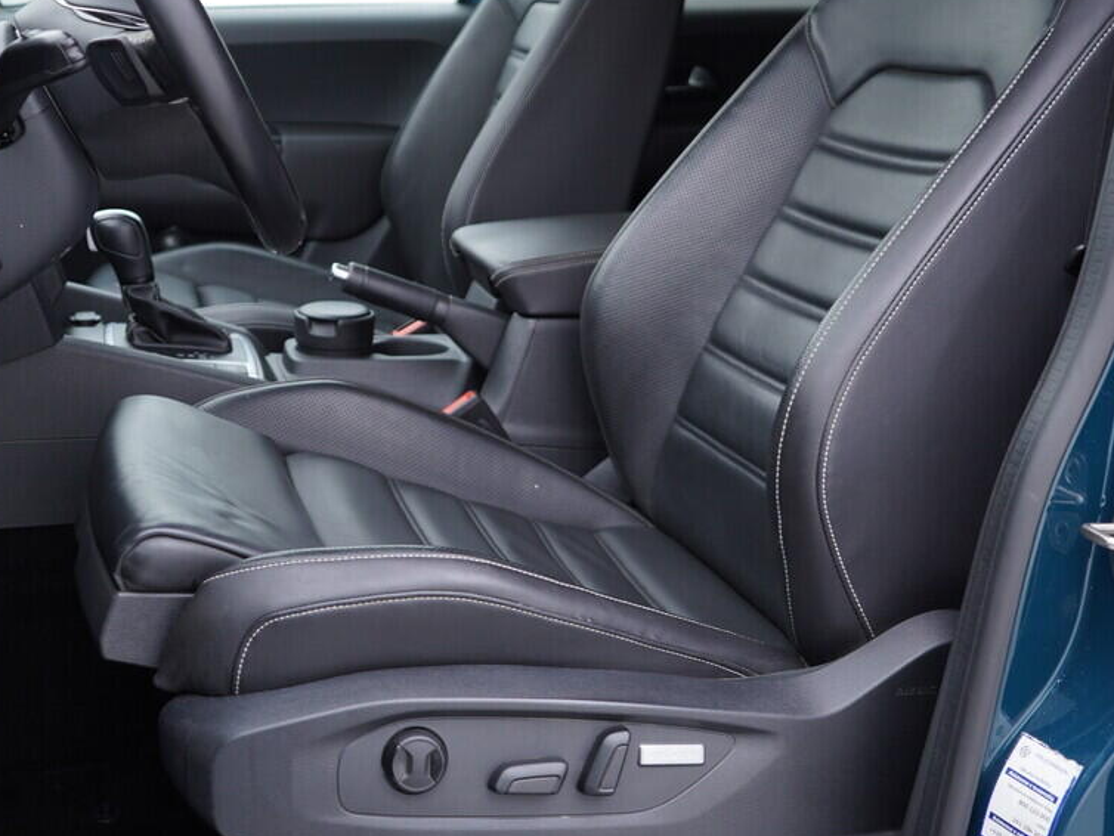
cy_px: 366
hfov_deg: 40.3
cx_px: 476
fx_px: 1513
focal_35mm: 47
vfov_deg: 30.9
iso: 160
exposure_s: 1/40
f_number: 2.8
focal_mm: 24
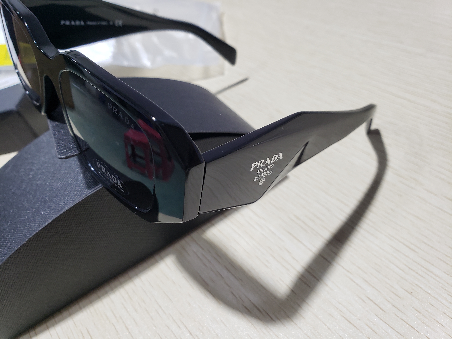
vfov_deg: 53.1
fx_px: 339
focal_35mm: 26
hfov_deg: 67.3
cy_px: 170
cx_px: 226
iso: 160
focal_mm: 4.3
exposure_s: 1/100
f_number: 2.4
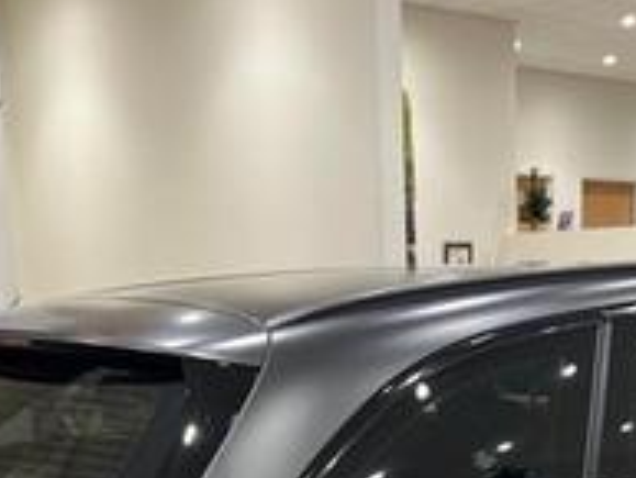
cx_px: 432
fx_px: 1250
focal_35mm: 68
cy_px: 590
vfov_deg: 20.1
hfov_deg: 28.3
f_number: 1.5
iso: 125
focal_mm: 5.7
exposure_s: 1/60
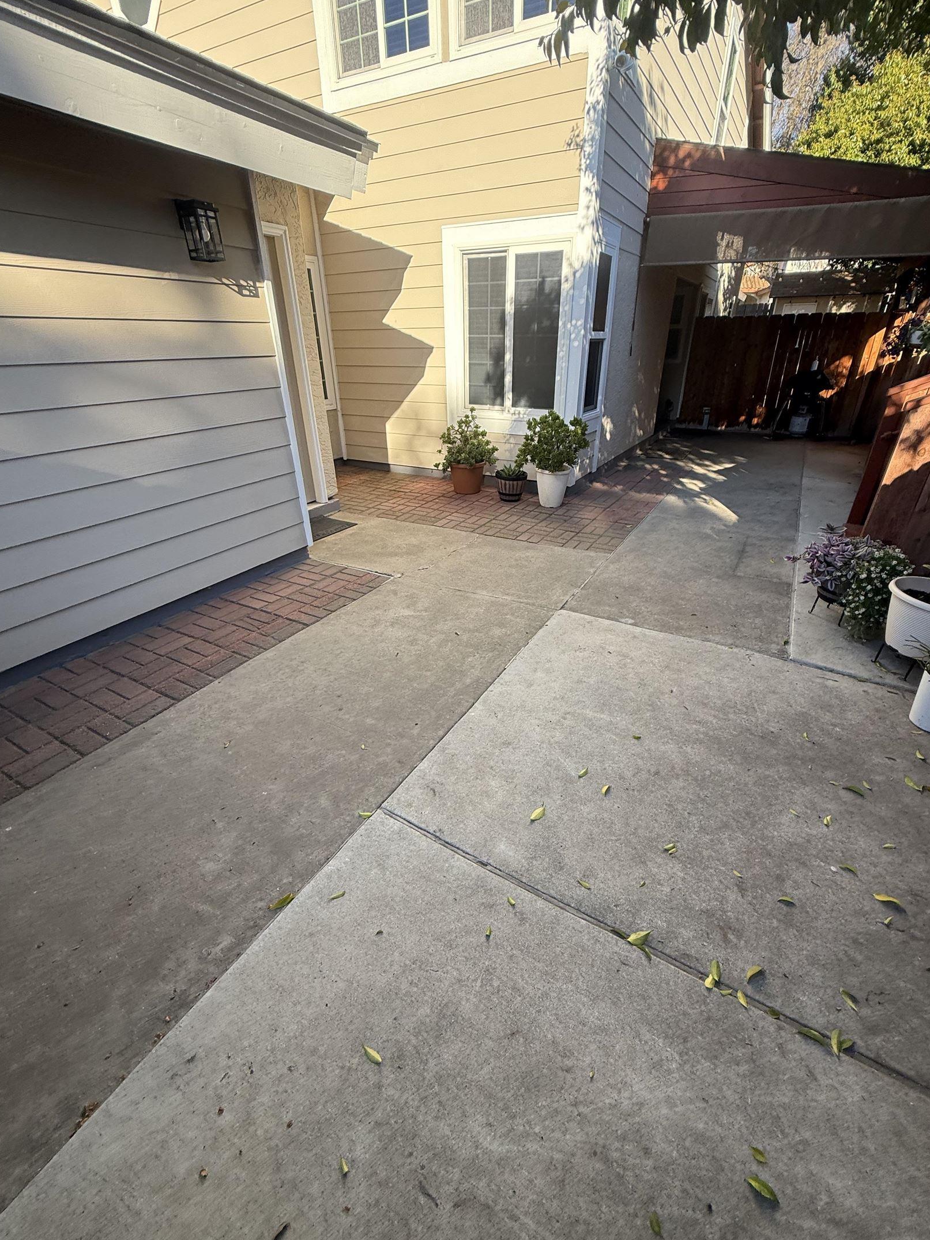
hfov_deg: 81.7
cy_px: 635
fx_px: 537
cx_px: 475
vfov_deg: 98.1
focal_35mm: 15
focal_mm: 2.22
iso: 64
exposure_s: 1/333
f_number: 2.2
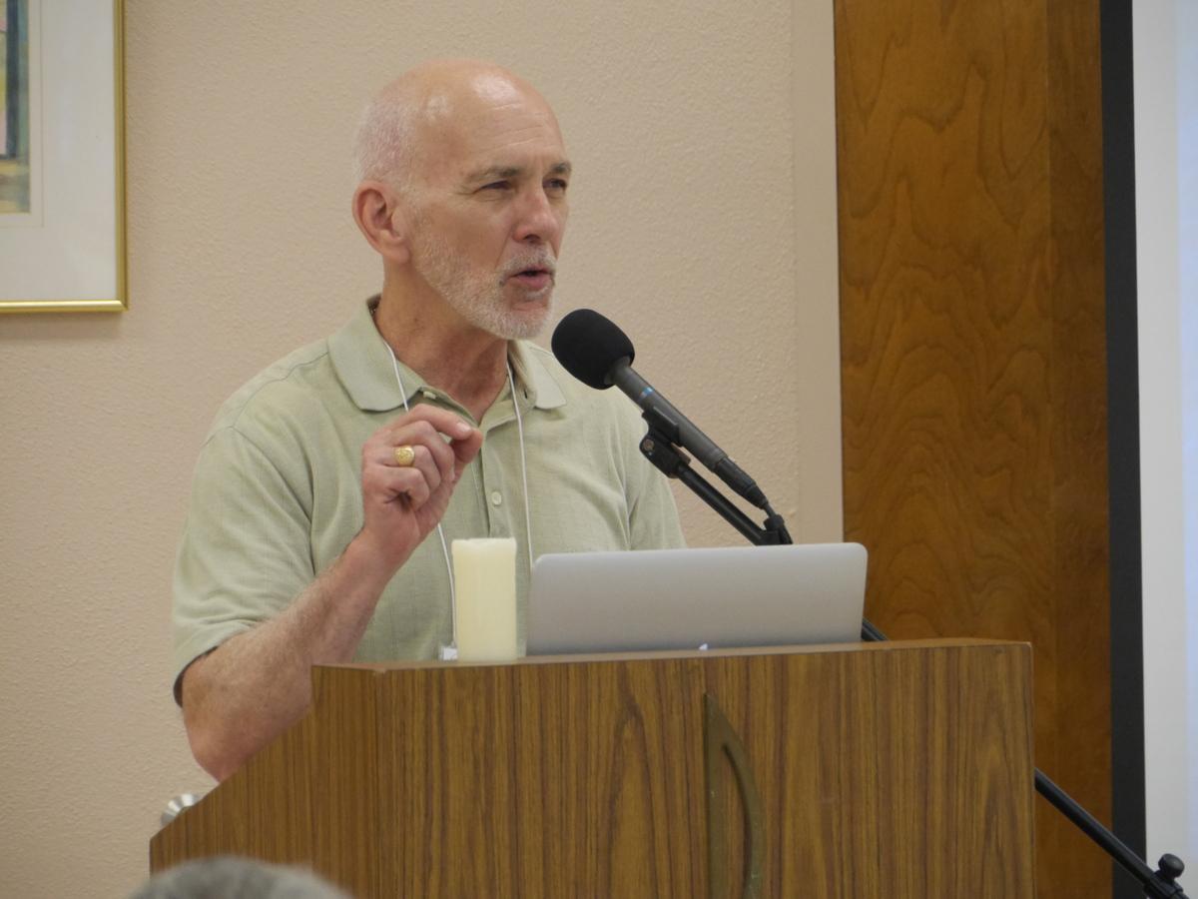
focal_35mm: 280
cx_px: 599
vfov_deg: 5.3
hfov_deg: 7.1
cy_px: 450
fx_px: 9690
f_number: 5.8
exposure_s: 1/100
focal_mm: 140
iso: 2000
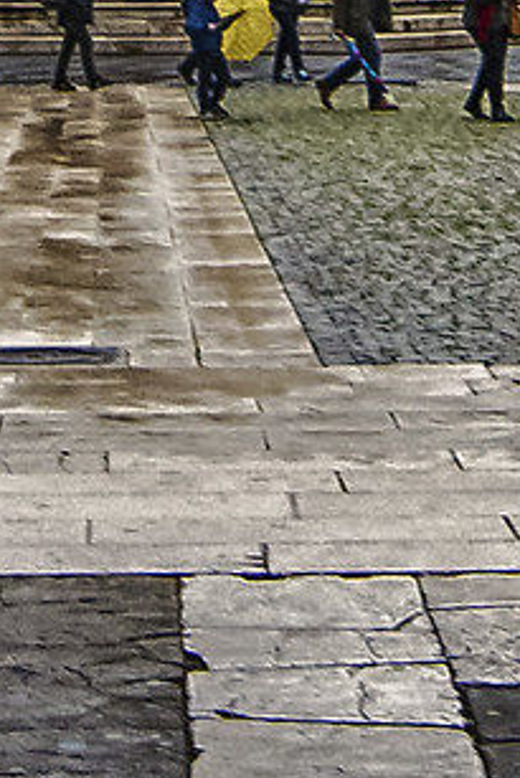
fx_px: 2705
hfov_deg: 10.8
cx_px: -66
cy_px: -781
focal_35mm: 125
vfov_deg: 13.9
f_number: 4
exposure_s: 1/125
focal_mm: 16
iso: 1000
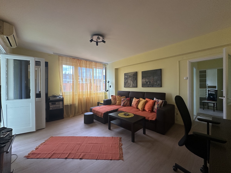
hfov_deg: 102.1
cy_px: 86
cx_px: 116
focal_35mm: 14
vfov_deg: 85.7
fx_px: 93
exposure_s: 1/99
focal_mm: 2.22
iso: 160
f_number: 2.2
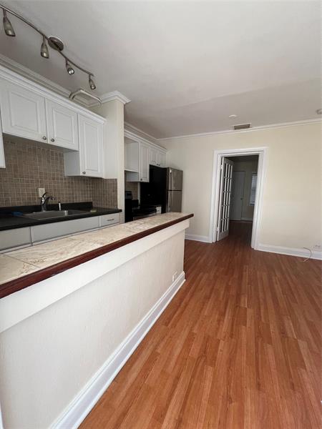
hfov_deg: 89.9
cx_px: 161
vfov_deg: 106.2
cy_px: 214
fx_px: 161
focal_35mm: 13
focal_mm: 1.57
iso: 100
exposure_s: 1/99
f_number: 1.8
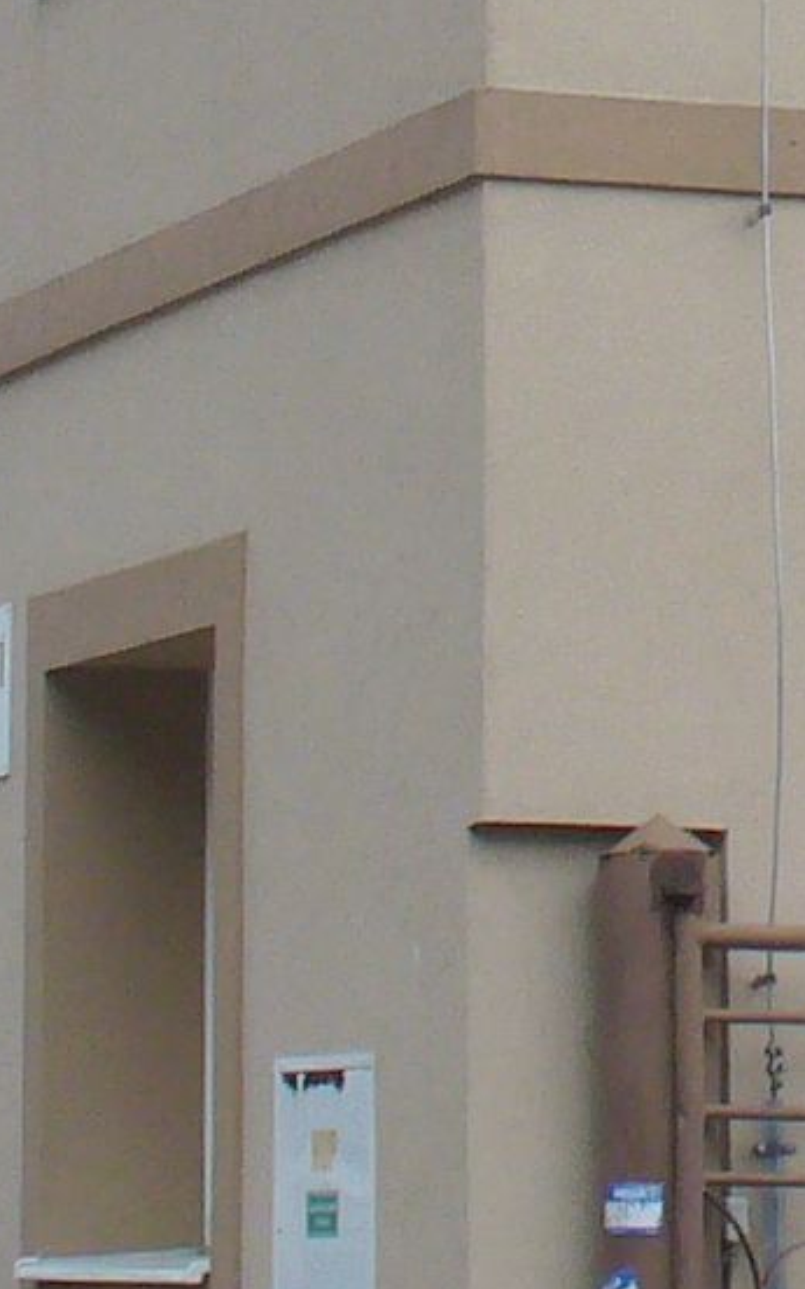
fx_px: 7020
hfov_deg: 6.4
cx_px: 1654
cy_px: -535
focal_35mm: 200
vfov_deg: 10.2
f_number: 5.6
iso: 80
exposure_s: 1/250
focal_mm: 6.1
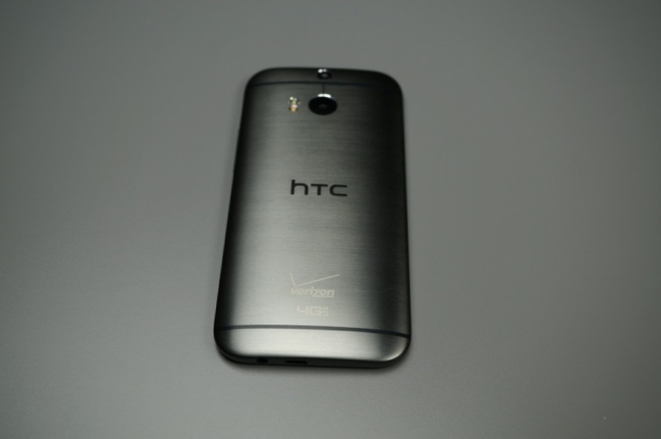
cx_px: 330
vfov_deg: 29.8
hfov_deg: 43.7
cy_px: 220
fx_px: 825
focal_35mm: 45
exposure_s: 1/80
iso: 100
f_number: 4.5
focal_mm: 30
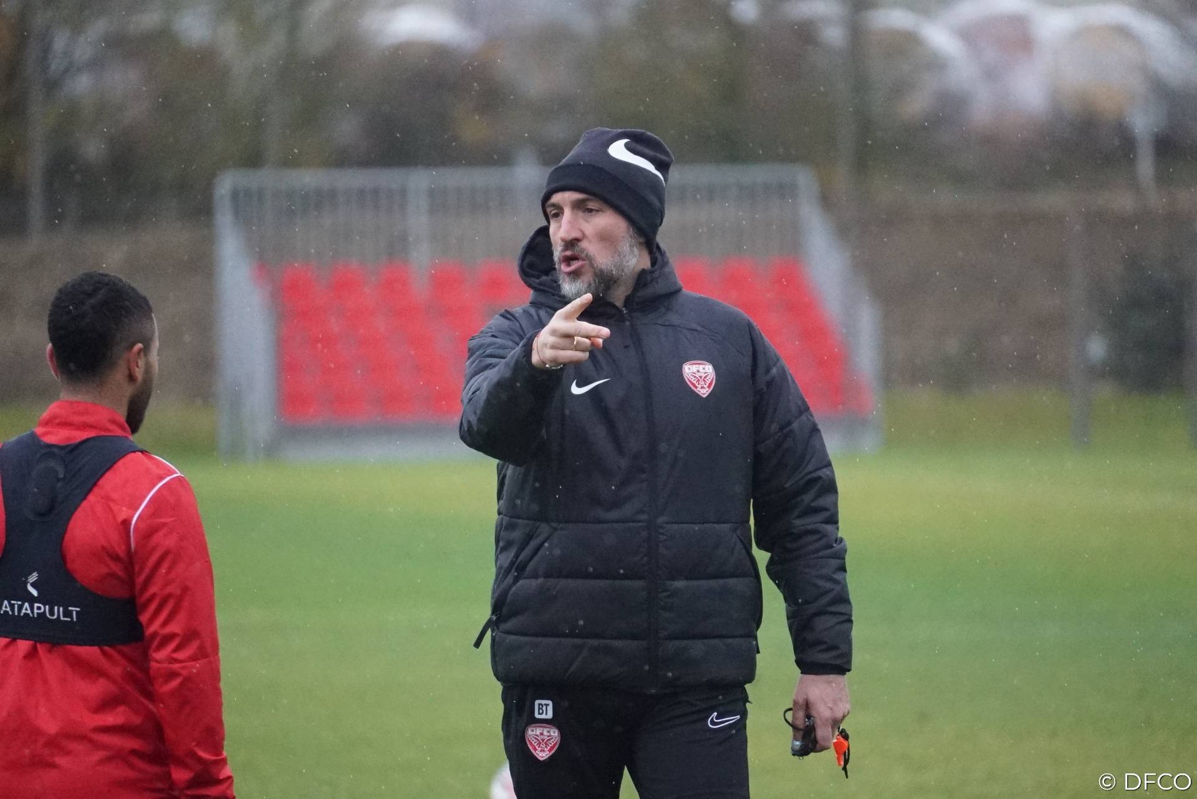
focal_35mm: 525
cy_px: 400
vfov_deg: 2.6
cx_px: 598
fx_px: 17463
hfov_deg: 3.9
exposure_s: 1/2000
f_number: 6.3
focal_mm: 350
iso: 12800
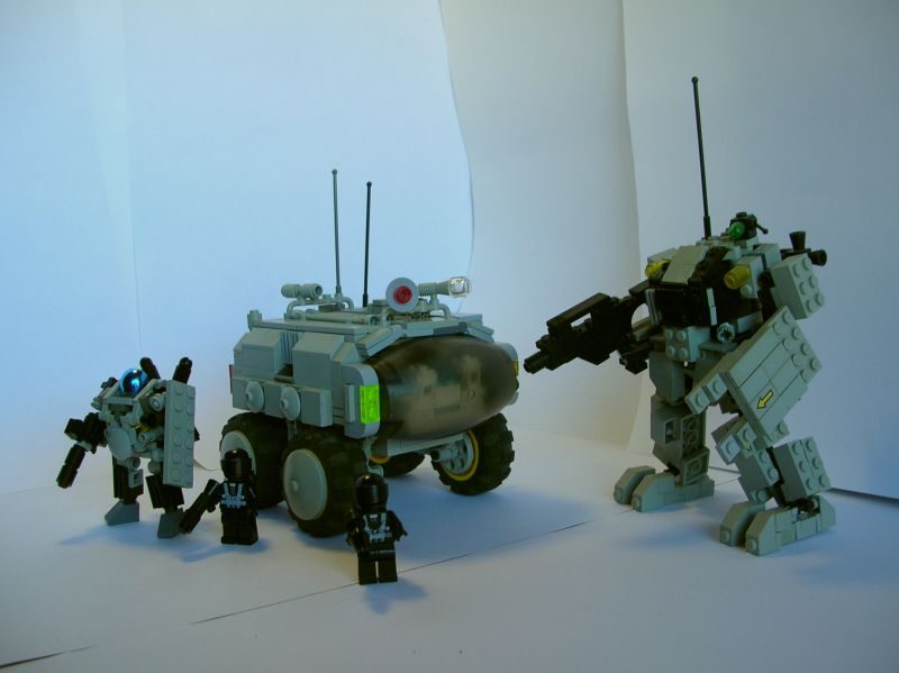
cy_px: 336
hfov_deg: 52.7
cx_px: 450
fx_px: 908
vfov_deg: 40.7
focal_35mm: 35
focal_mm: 5.8
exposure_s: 1/34.2
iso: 50
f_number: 2.8
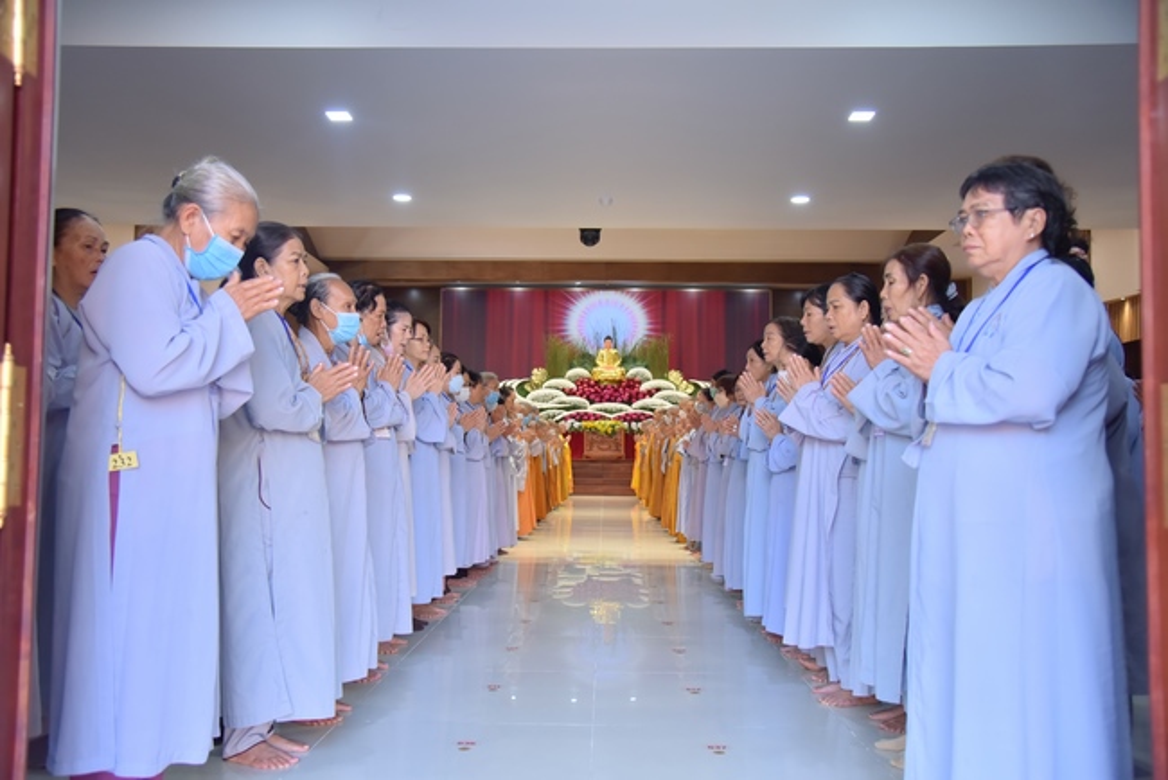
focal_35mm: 31
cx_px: 584
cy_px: 390
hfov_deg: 60.3
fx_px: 1006
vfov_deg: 42.4
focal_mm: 31
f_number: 4.5
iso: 1000
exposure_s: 1/125
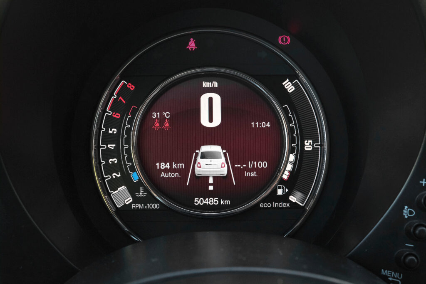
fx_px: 414
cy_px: 142
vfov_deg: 37.9
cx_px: 213
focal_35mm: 35
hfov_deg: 54.4
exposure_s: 1/200
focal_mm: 23.5
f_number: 9
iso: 2000
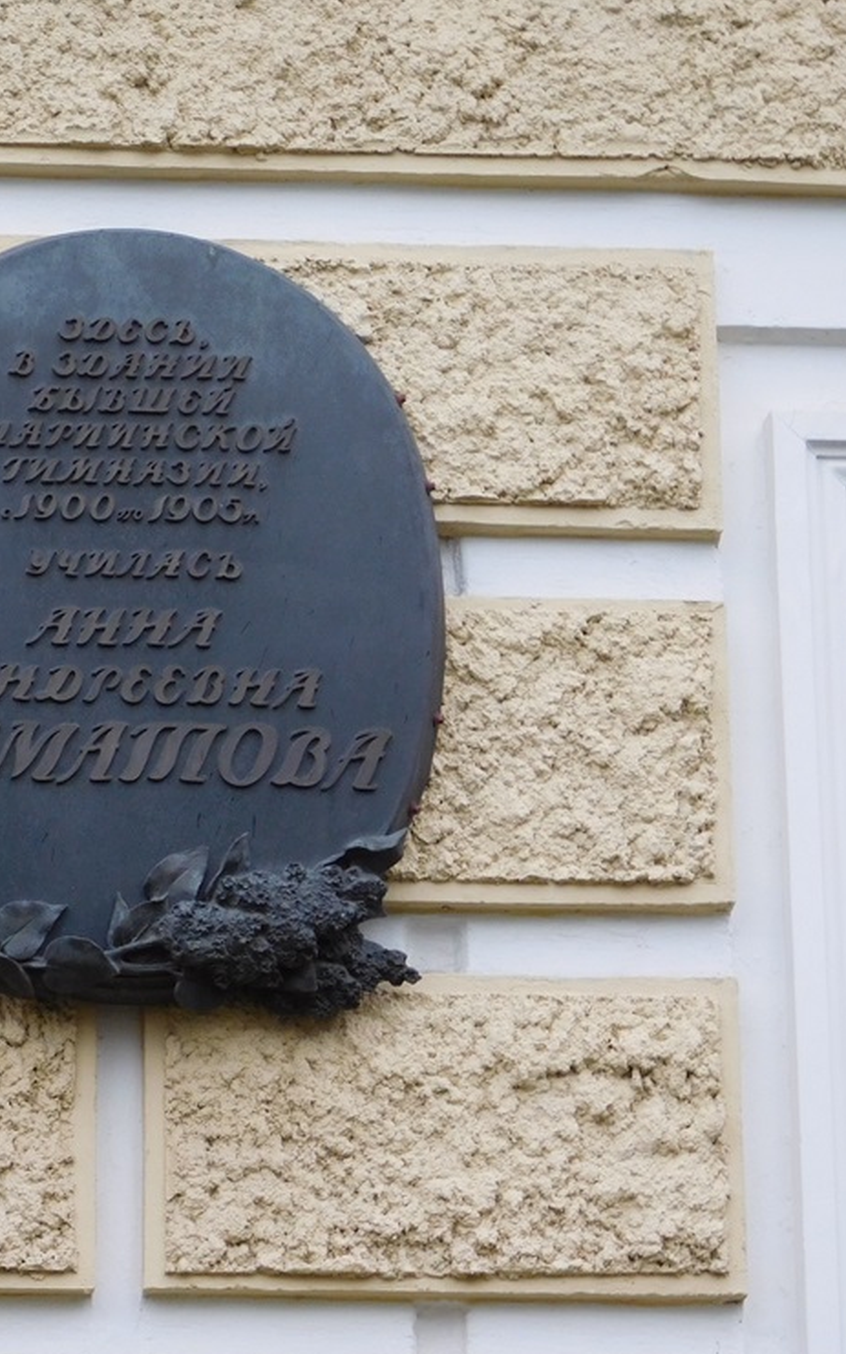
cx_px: 110
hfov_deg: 9.0
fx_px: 5350
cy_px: 665
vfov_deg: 14.4
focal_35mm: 145
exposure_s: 1/30
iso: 200
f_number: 4.6
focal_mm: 17.6
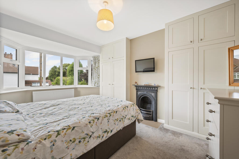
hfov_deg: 104.3
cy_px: 80
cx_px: 120
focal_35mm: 14
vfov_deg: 81.1
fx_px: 93
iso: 200
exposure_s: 1/1.25
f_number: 16
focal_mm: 14
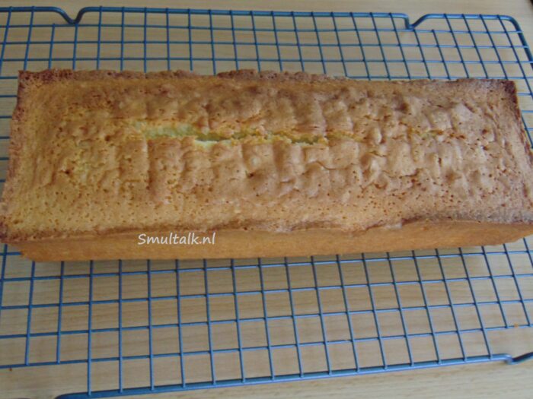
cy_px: 200
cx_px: 266
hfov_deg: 47.9
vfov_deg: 36.8
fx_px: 601
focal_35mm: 39
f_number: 3.3
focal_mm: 6.9
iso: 400
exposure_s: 1/13
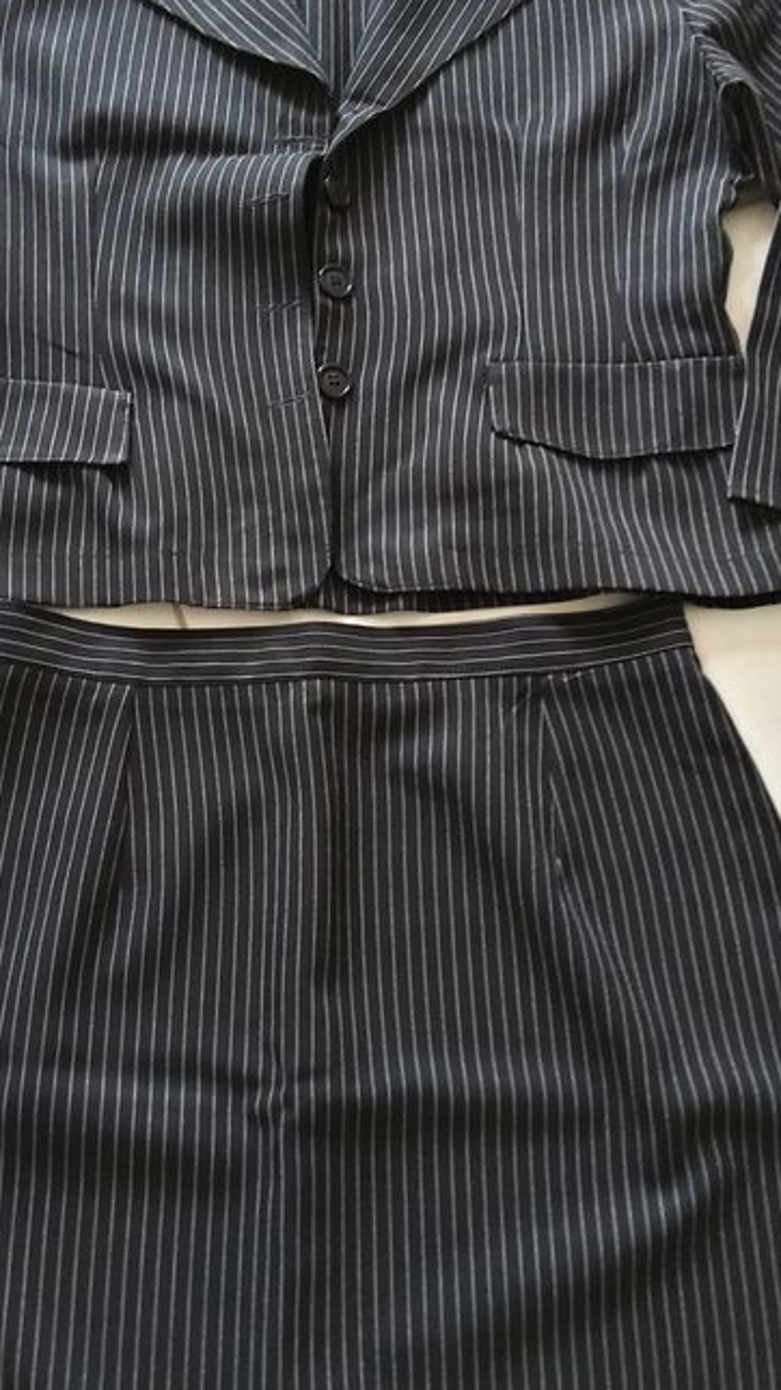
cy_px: 656
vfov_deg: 46.4
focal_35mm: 44
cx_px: 321
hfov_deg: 27.0
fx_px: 1621
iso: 160
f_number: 2
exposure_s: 1/50
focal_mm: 3.08
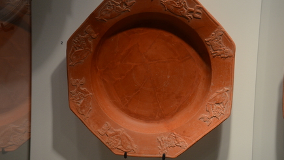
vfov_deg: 13.2
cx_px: 143
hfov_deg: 23.2
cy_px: 83
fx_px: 693
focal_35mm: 92
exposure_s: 1/100
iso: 1000
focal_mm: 58
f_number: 6.3
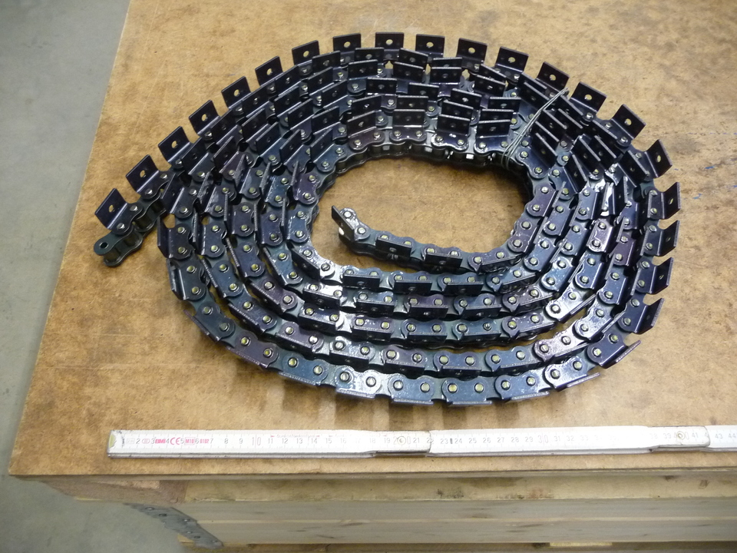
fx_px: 596
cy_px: 276
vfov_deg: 49.7
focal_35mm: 28
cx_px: 368
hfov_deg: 63.4
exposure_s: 1/20
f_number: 3.3
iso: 400
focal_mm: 4.7
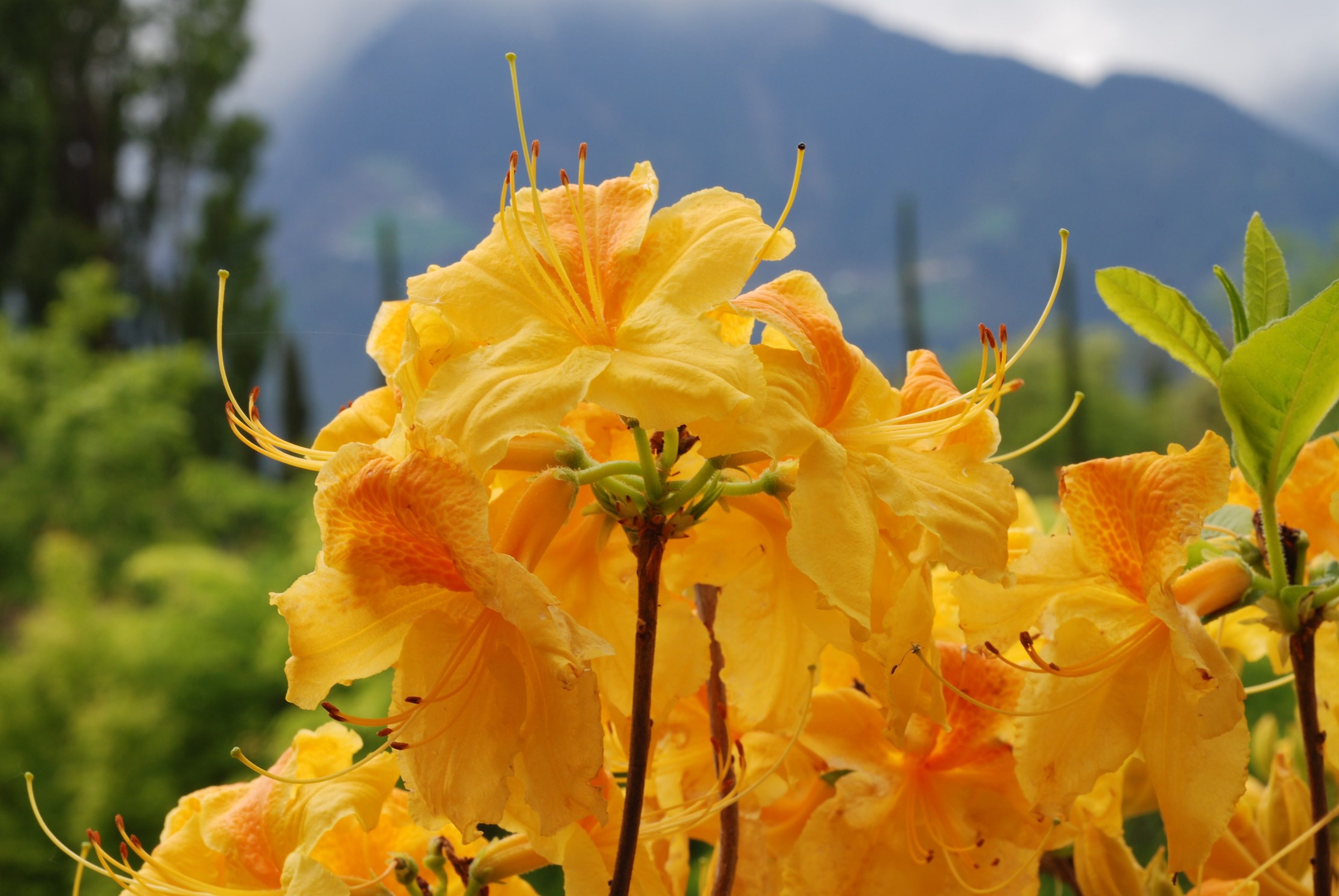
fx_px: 3351
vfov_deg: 15.2
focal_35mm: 90
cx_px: 670
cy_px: 448
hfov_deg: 22.6
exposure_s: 1/30
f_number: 18
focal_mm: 60
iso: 100
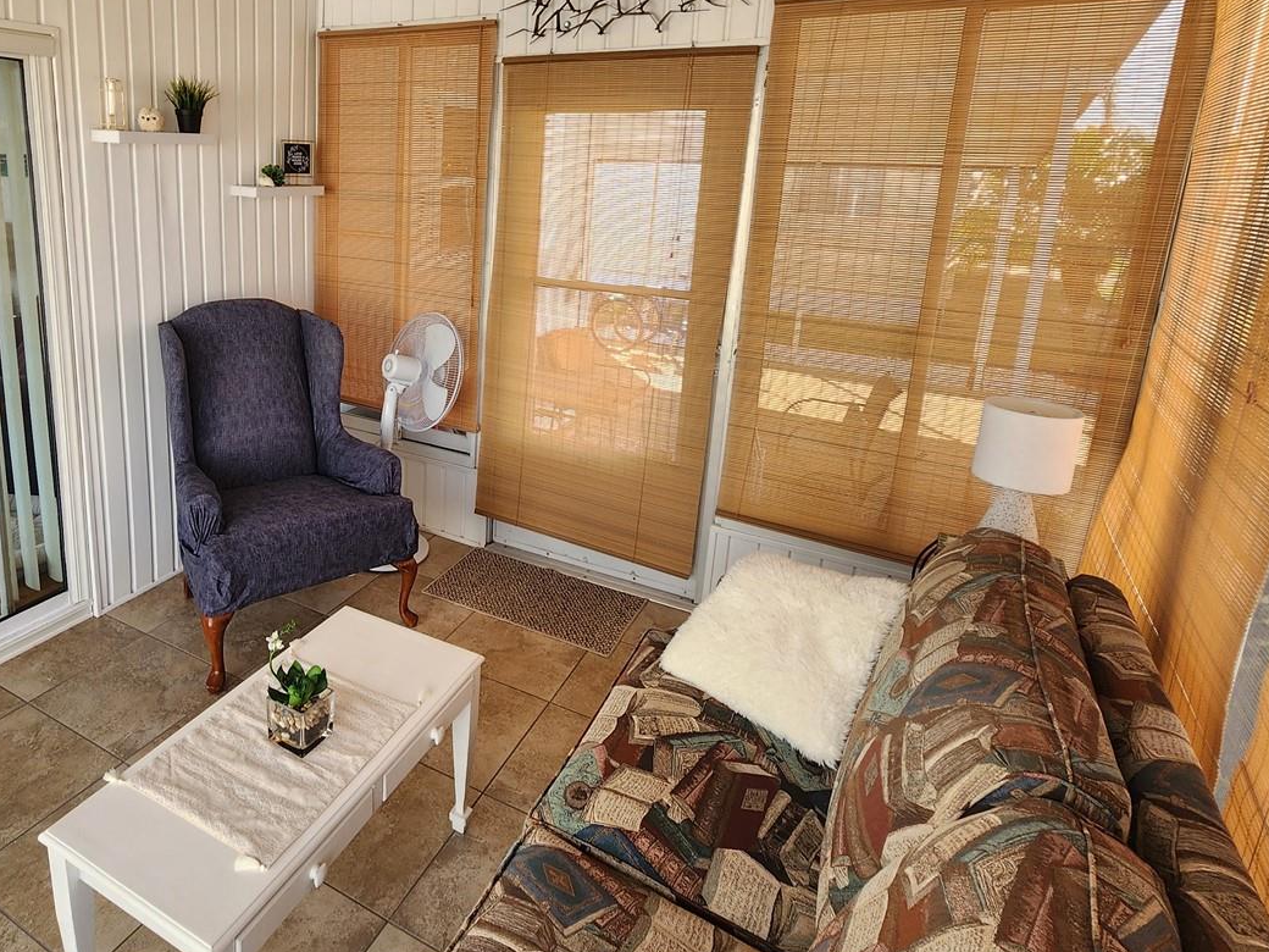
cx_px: 419
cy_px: 349
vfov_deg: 64.9
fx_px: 733
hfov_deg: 79.0
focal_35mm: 20
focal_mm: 2.2
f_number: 2.2
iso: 100
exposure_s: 1/60
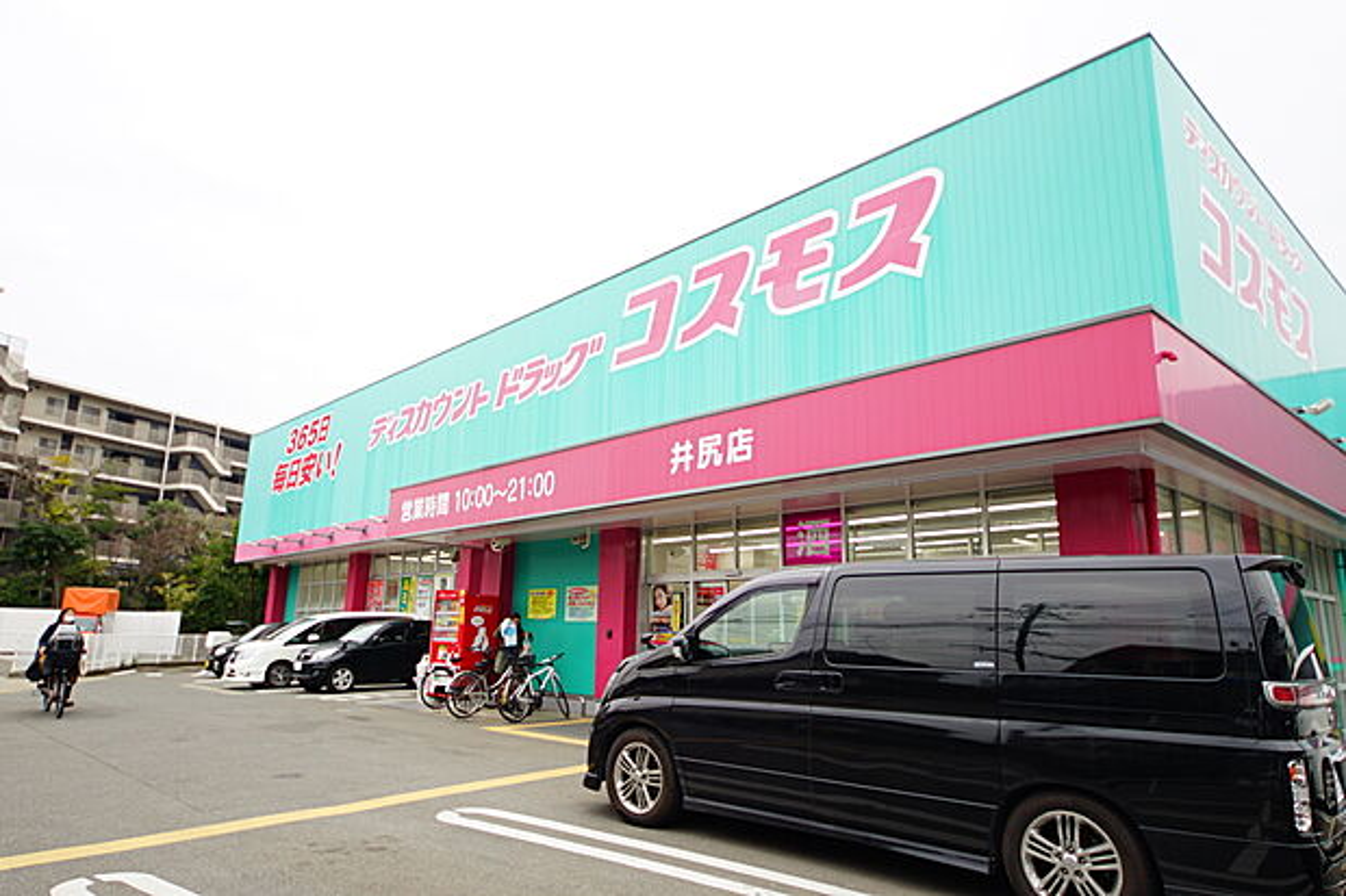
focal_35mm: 21
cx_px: 673
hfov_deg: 81.2
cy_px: 448
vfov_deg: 59.5
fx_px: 785
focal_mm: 14
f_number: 6.3
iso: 100
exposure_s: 1/80
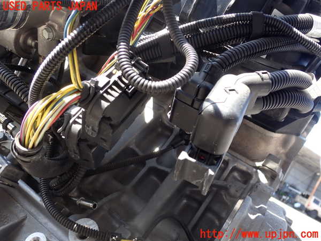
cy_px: 120
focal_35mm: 30
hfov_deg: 60.0
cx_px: 160
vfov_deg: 46.8
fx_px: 278
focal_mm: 5.4
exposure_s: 1/125
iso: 100
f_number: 3.2
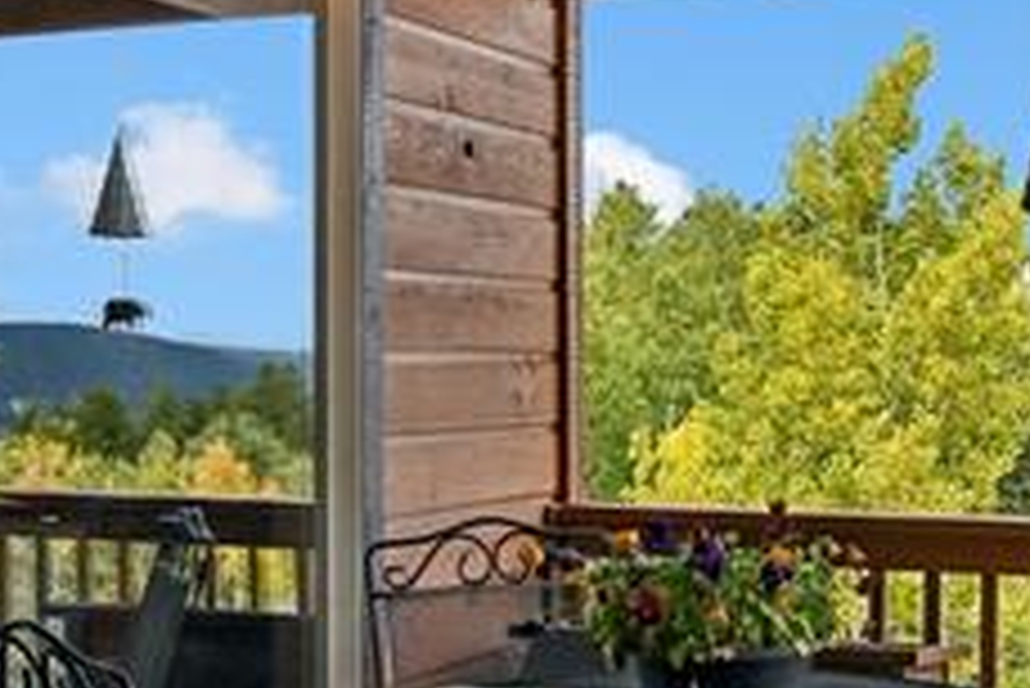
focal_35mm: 67
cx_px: 616
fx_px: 1918
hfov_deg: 30.0
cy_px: 355
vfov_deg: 20.3
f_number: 11
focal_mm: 15
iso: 800
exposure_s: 1/160
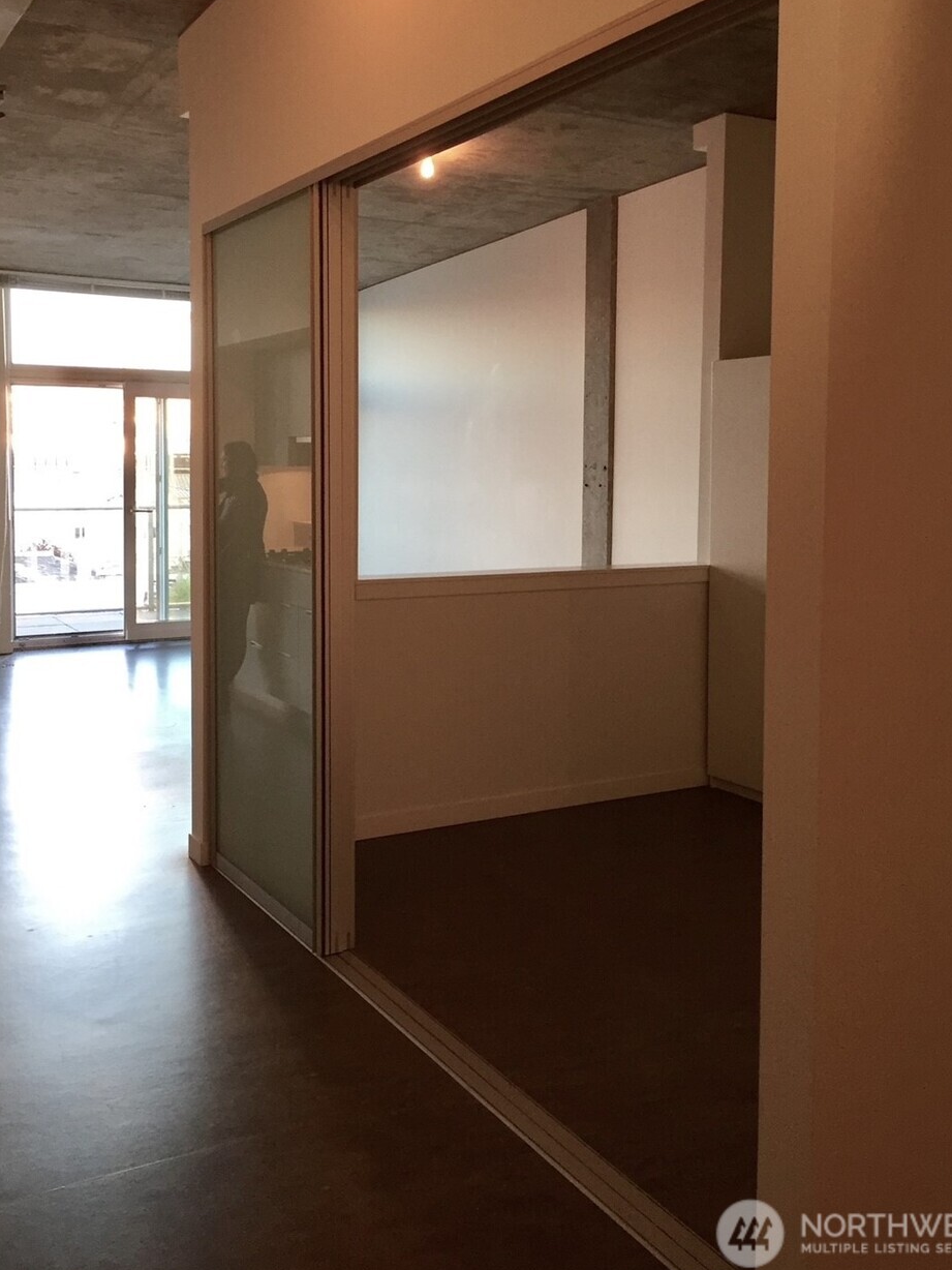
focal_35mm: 34
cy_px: 537
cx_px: 474
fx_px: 1247
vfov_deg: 53.7
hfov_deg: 41.8
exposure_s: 1/30
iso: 100
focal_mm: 4.15
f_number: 2.2
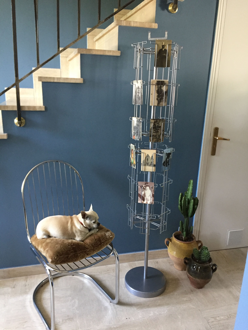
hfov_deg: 48.2
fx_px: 277
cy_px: 165
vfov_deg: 61.7
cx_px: 124
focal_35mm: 29
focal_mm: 4.15
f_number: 2.2
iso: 200
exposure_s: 1/33
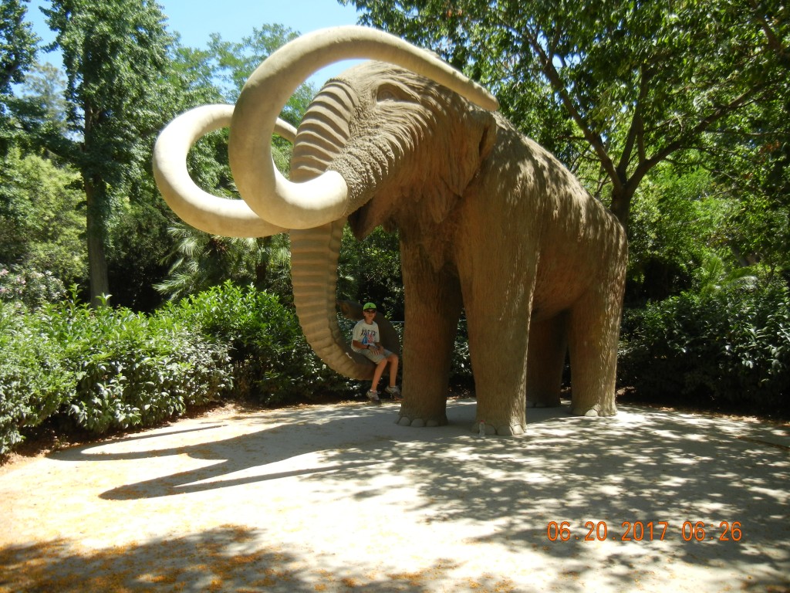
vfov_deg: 46.8
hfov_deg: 60.0
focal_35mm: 30
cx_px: 395
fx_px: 685
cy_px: 296
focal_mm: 5.4
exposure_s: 1/534
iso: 160
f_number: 3.5
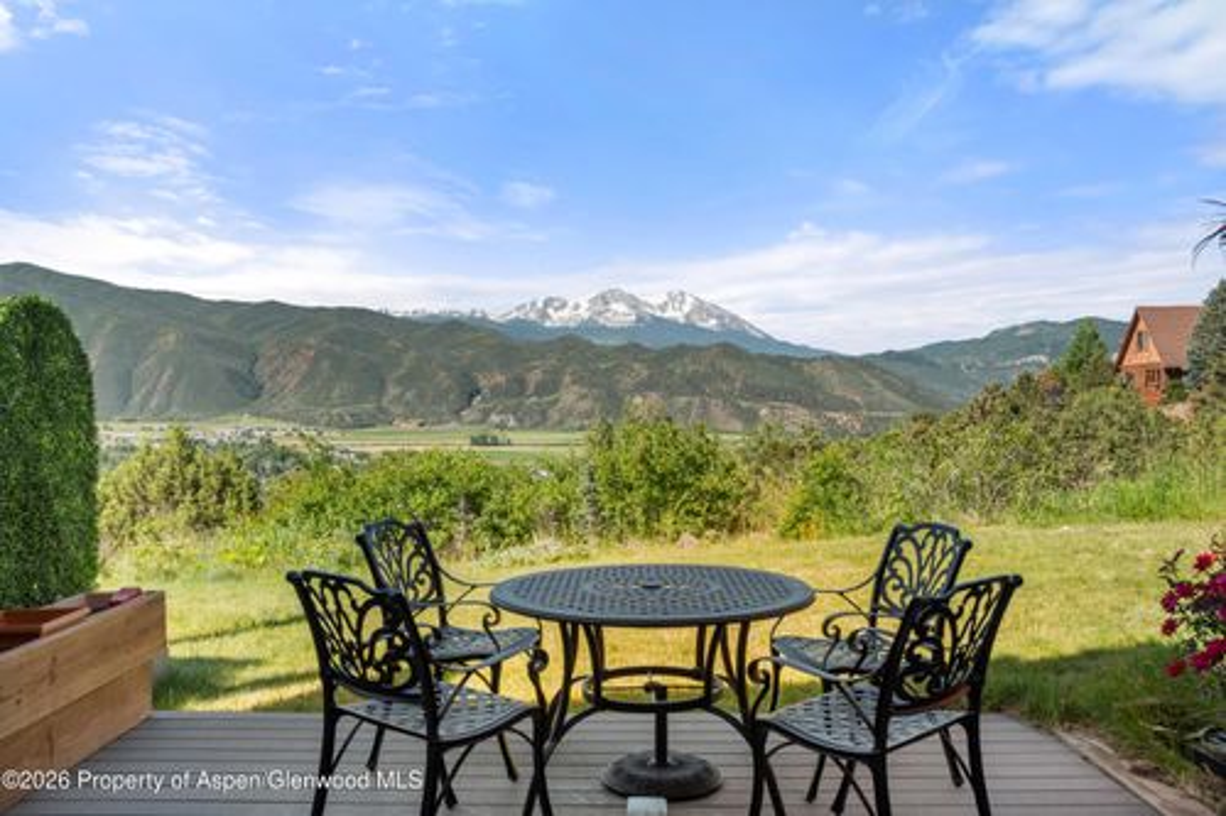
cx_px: 613
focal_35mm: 30
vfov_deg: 43.6
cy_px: 408
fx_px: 1021
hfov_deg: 61.9
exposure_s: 1/100
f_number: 7.1
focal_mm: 30
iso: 250
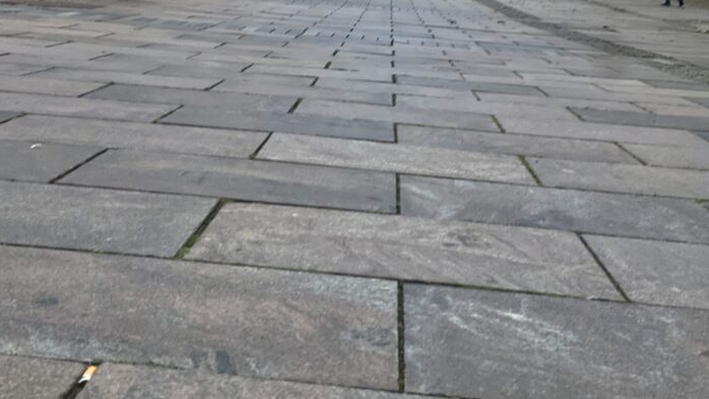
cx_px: 353
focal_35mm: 57
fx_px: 1071
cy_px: 149
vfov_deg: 21.0
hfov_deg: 36.6
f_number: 2
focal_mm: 6
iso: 32
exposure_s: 1/1410
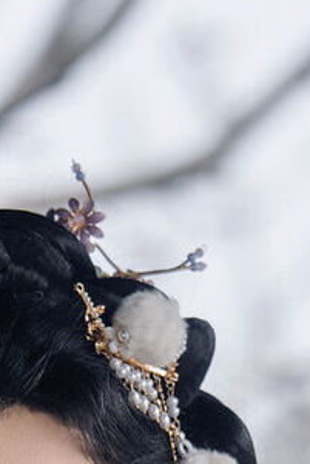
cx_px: 211
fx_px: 6876
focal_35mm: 533
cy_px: 1001
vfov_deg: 3.8
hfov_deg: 2.6
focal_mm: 102
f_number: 2.8
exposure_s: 1/200
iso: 125
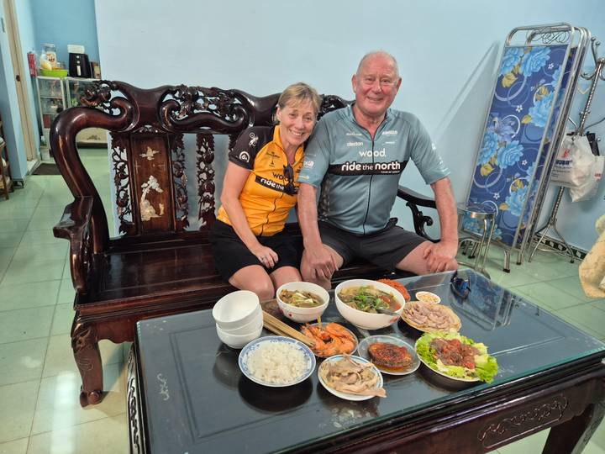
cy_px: 227
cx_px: 302
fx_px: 402
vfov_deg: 58.9
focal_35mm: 23
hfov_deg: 73.9
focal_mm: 5.4
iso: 400
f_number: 1.8
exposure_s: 1/100
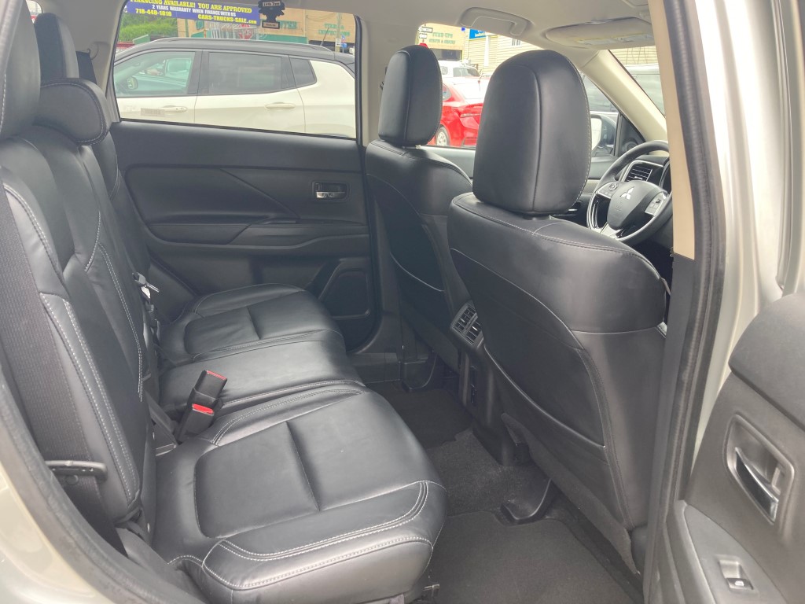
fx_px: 651
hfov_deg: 63.4
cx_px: 402
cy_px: 302
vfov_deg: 49.7
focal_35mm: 28
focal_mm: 3.99
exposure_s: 1/121
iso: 50
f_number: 1.8
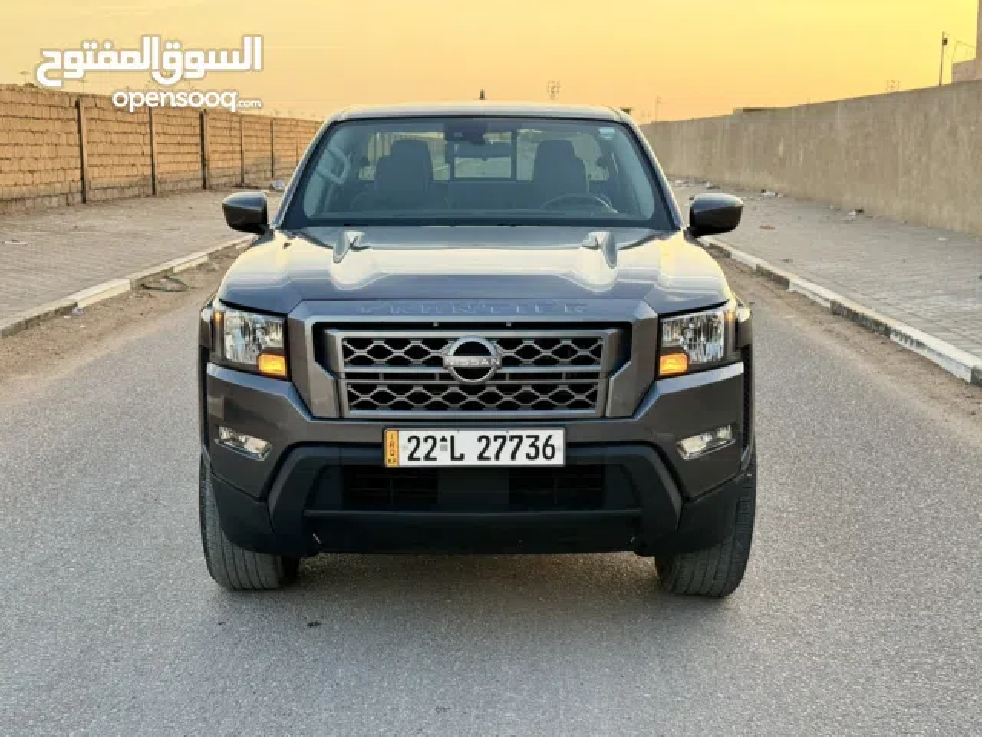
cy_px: 368
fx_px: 1362
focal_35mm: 48
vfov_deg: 30.3
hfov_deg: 39.7
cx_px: 491
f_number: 1.78
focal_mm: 6.76
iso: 64
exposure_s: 1/311
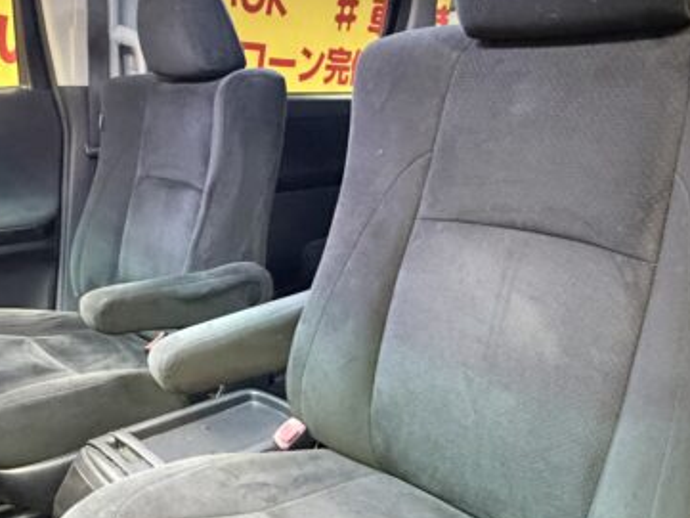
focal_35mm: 31
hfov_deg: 58.2
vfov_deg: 44.7
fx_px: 618
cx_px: 306
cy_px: 354
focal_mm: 2.22
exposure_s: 1/33
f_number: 2.2
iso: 1000
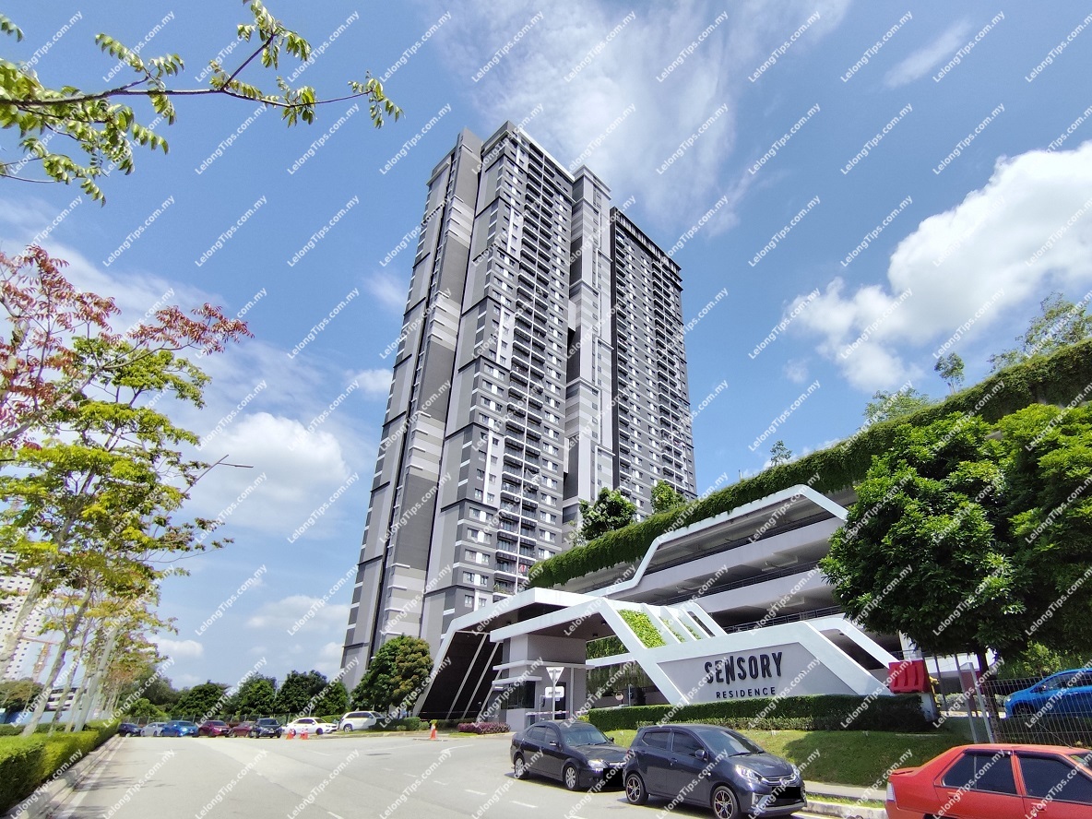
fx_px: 505
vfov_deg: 78.1
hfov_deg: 94.5
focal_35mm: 16
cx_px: 546
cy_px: 410
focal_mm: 1.65
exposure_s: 1/2247
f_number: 2.2
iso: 50
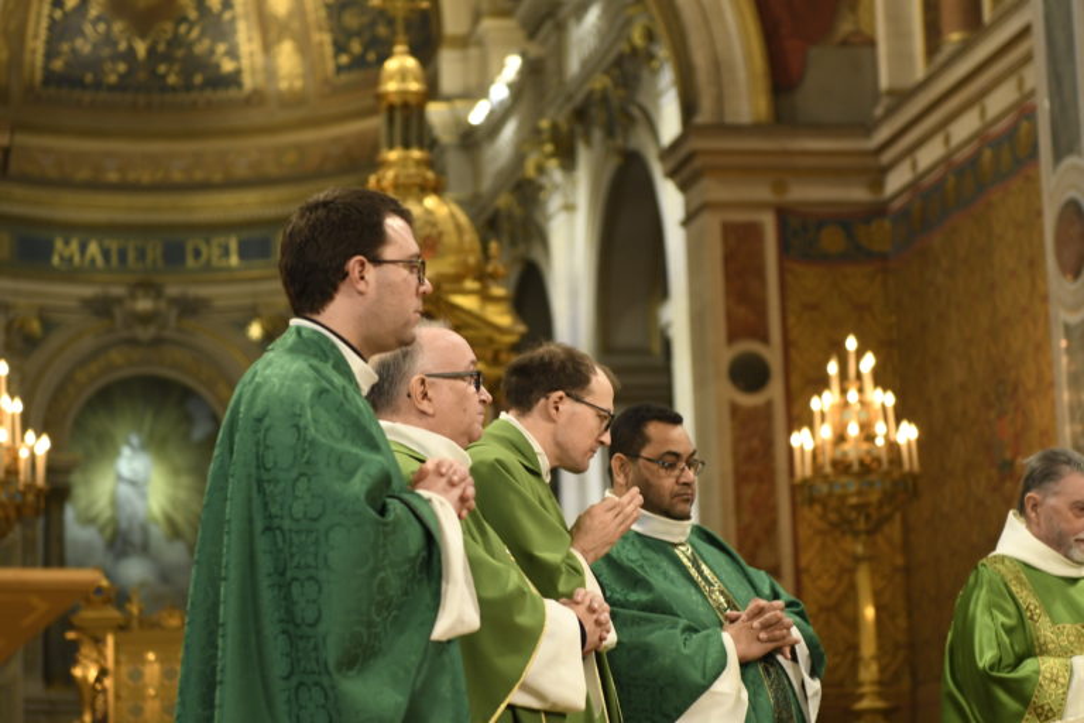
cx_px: 542
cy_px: 362
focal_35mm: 105
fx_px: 3161
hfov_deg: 19.5
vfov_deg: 13.0
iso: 1600
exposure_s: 1/125
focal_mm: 70
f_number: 2.8
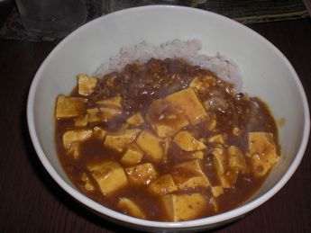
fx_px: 342
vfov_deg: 37.7
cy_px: 116
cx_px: 156
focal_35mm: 38
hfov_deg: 49.0
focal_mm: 6.3
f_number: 5.6
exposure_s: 1/30
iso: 64
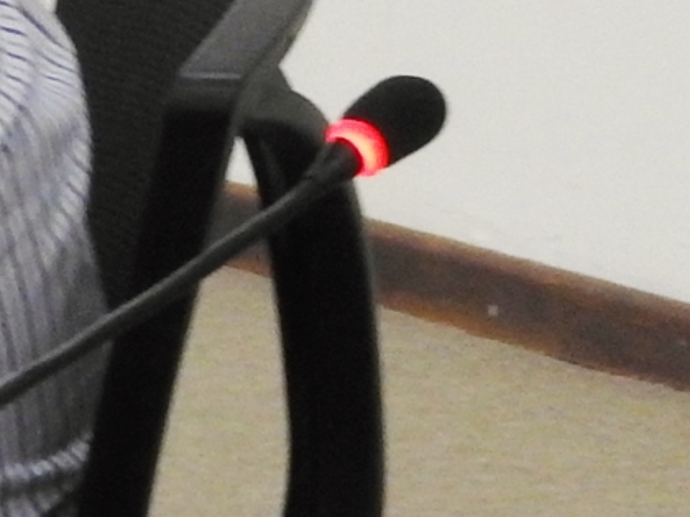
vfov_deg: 2.3
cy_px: 5
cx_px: -197
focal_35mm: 646
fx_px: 12877
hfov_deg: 3.1
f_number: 5.6
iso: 400
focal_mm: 20.6
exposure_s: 1/10
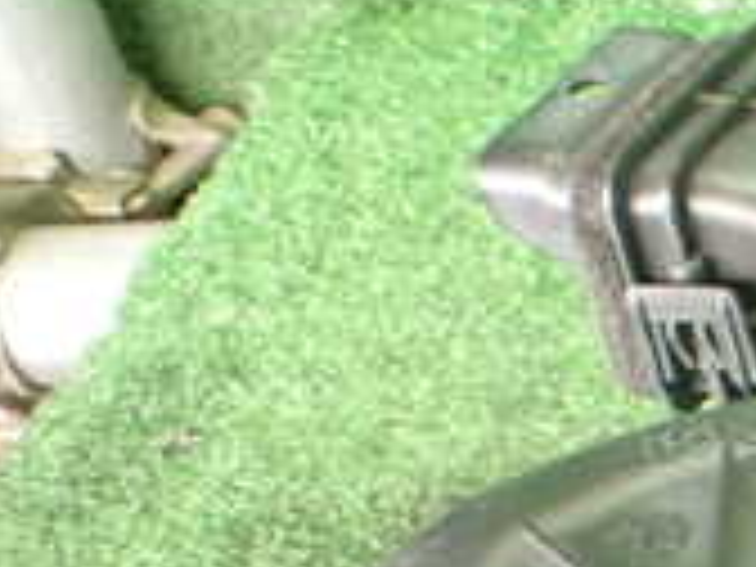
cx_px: 1332
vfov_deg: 13.4
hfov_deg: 15.8
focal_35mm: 107
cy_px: 734
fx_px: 2337
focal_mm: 5.4
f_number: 2.3
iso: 800
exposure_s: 1/40
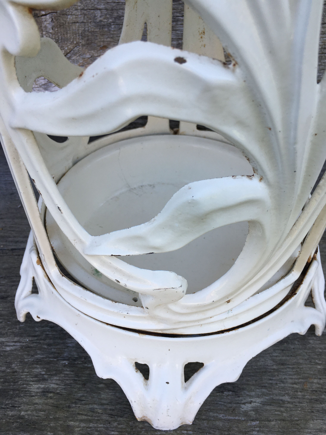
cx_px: 163
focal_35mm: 29
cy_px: 218
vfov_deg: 61.7
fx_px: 364
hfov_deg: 48.2
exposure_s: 1/195
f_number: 2.2
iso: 25
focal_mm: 4.15
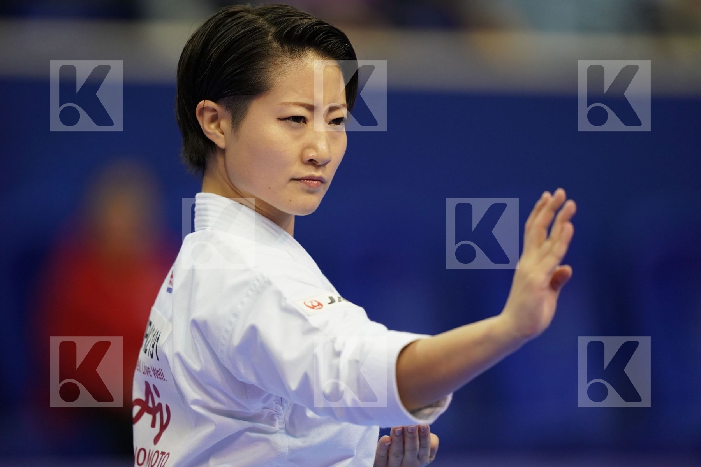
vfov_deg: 3.4
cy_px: 234
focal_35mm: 400
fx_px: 7788
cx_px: 350
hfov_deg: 5.2
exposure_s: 1/500
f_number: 2.8
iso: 2500
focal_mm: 400
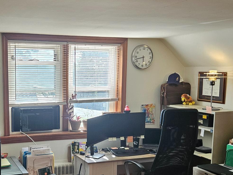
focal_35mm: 48
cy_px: 109
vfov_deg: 30.2
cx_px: 60
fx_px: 323
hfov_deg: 38.7
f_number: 1.8
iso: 200
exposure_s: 1/207
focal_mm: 5.4
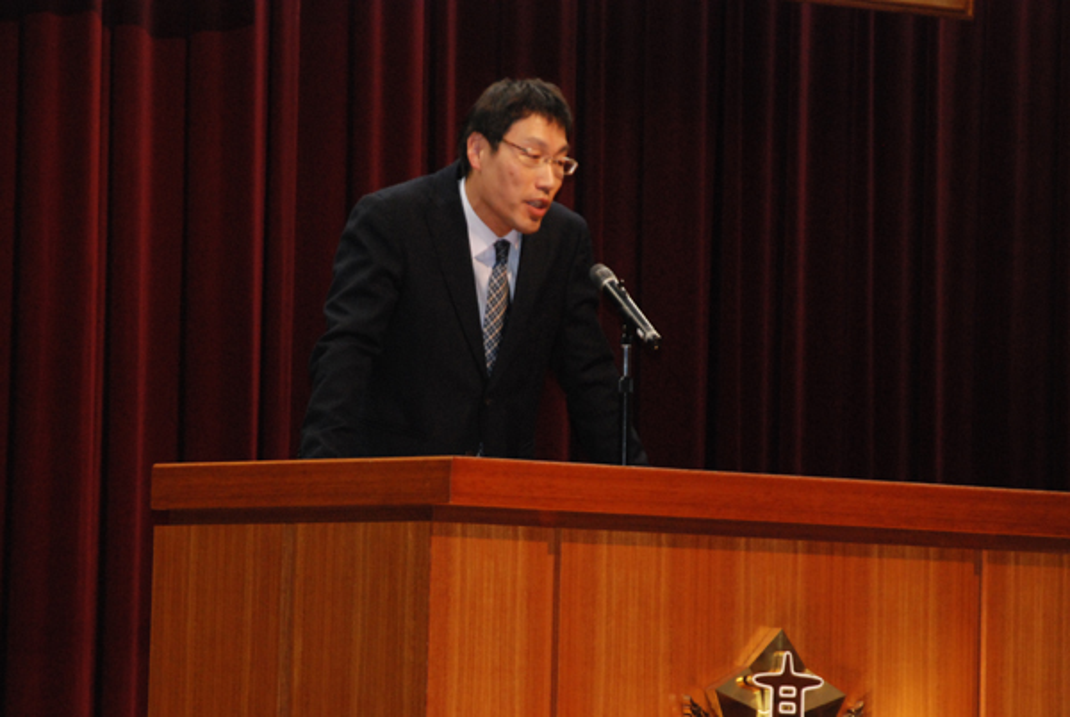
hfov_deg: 10.5
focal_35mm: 195
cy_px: 358
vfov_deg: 7.1
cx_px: 535
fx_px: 5804
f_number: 6
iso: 1600
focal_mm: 130
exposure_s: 1/60
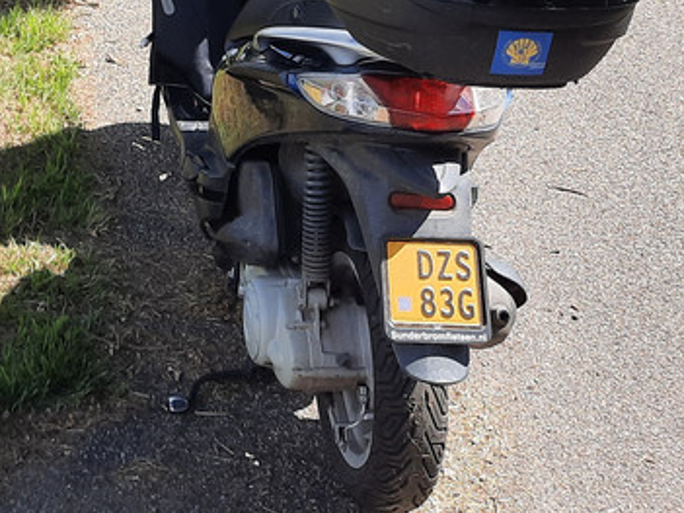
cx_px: -40
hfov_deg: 24.2
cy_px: -222
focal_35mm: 76
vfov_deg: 17.7
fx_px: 1501
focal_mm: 4.6
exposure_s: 1/525
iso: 32
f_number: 2
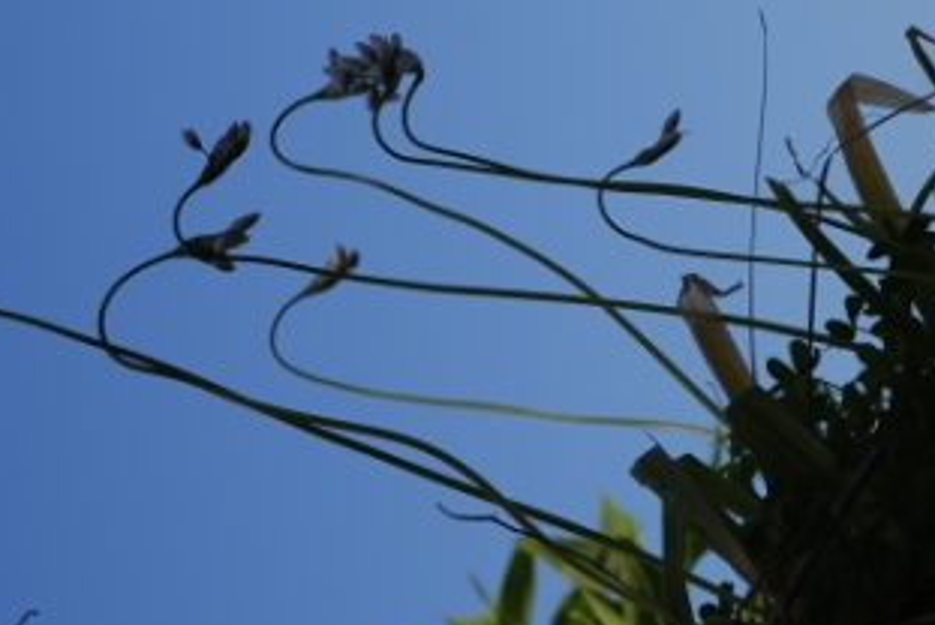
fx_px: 4776
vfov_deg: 7.5
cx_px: 466
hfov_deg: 11.2
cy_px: 231
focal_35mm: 184
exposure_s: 1/500
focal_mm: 85
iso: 100
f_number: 5.6
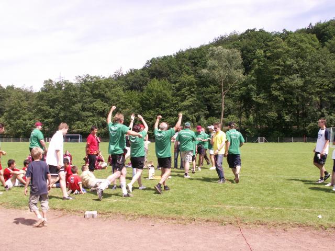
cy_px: 126
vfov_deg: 40.7
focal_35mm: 35
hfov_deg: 52.6
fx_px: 339
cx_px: 168
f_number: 5.6
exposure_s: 1/200
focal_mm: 5.86
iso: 50
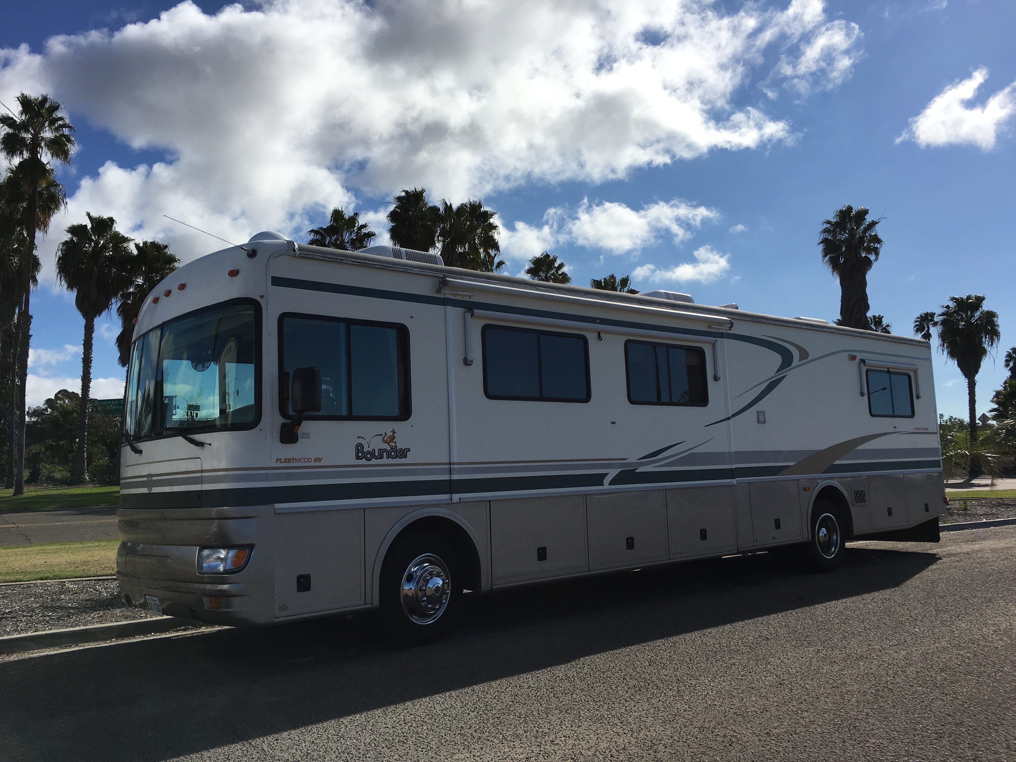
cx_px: 508
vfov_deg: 48.2
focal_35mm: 29
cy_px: 381
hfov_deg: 61.7
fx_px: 851
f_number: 2.2
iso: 25
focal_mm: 4.15
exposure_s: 1/4049
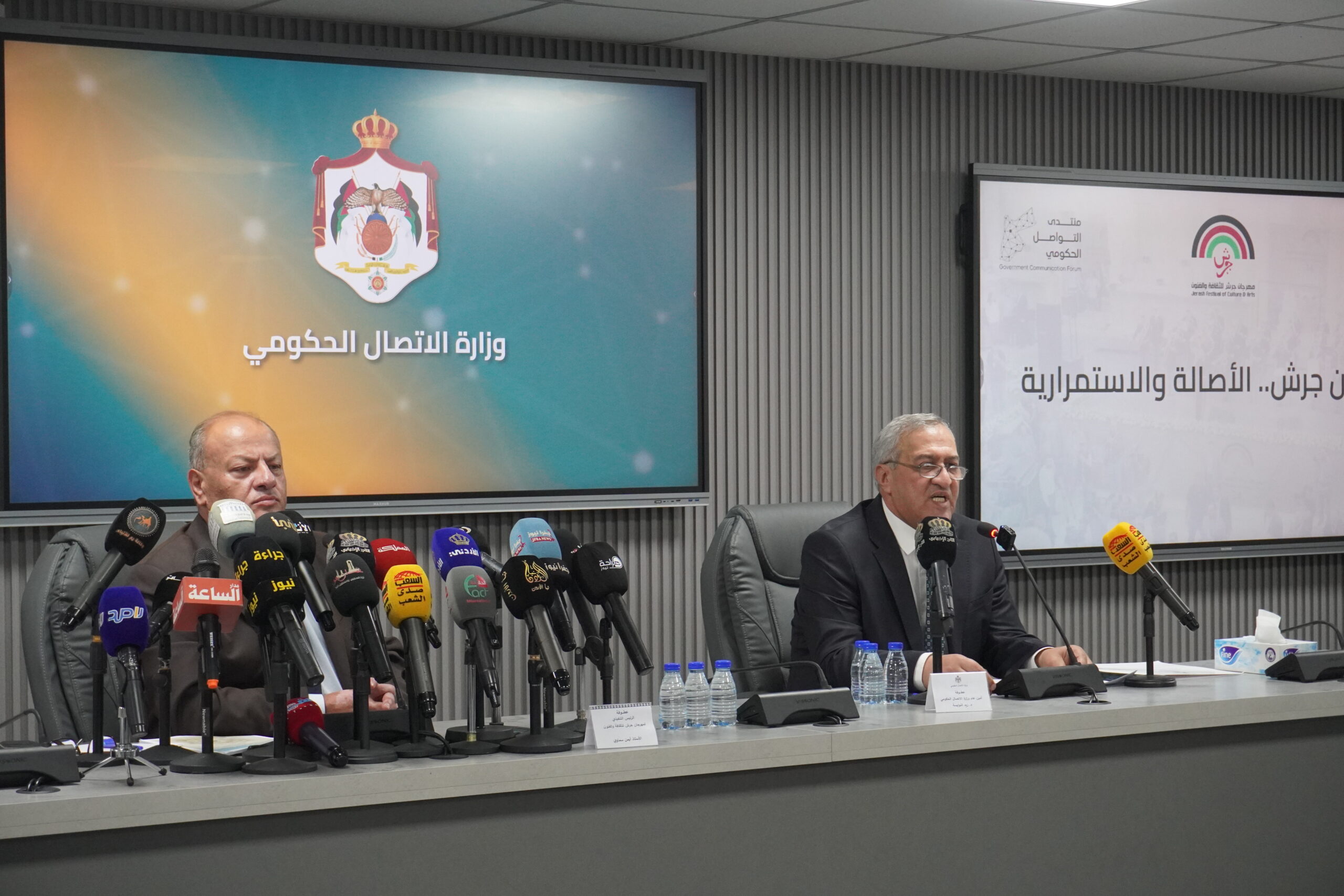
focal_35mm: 69
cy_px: 448
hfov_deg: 29.2
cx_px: 672
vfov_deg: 19.7
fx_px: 2576
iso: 2500
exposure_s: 1/160
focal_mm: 46
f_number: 5.6
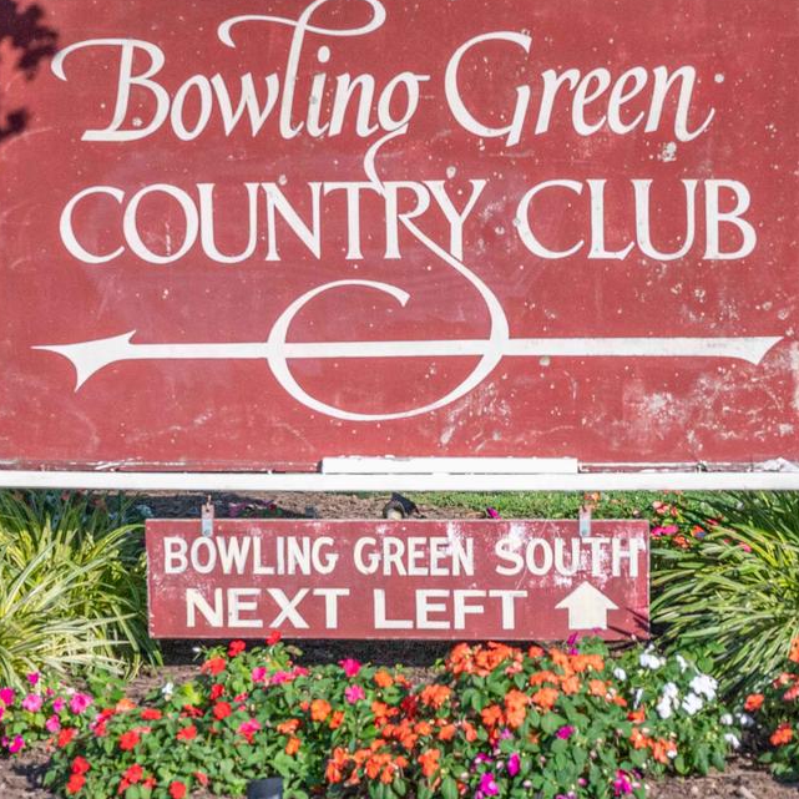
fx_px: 3186
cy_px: 391
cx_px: 425
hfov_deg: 14.3
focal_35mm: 122
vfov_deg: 14.3
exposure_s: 1/5000
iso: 1000
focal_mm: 45
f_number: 8
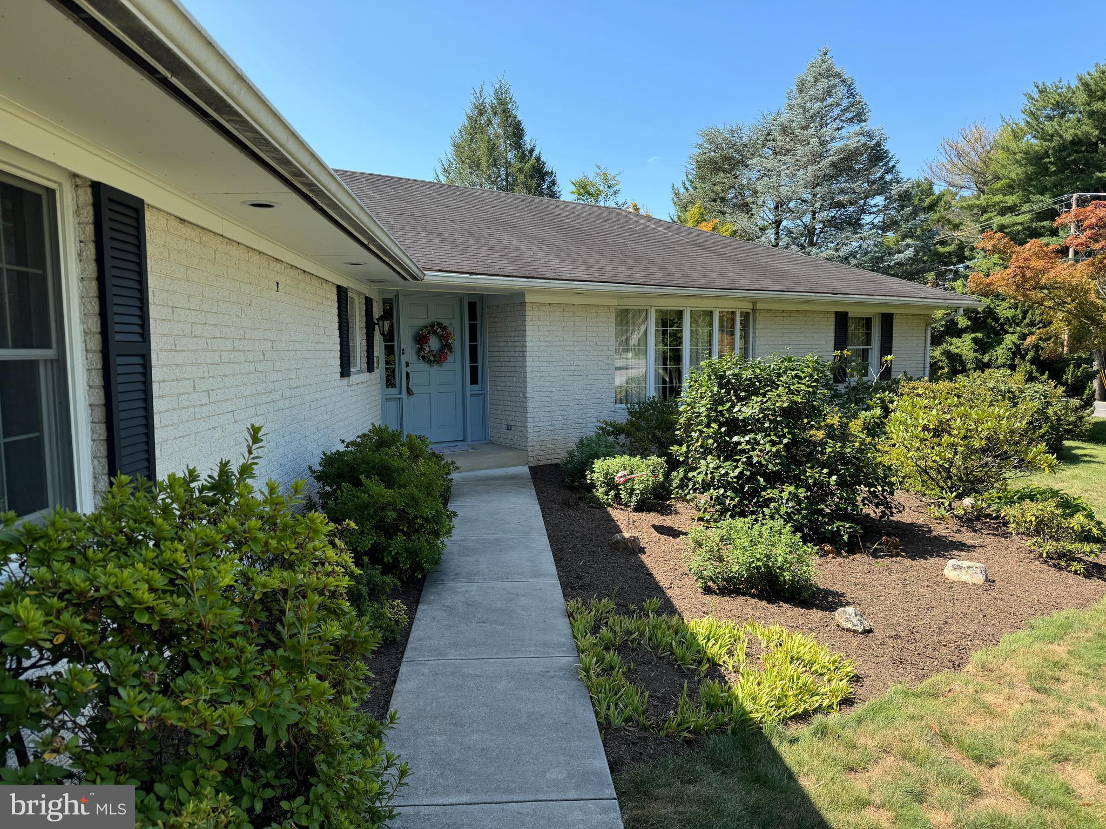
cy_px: 414
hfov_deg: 71.6
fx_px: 767
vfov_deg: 56.8
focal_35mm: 24
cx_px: 553
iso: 80
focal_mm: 6.76
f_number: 1.78
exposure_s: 1/1339
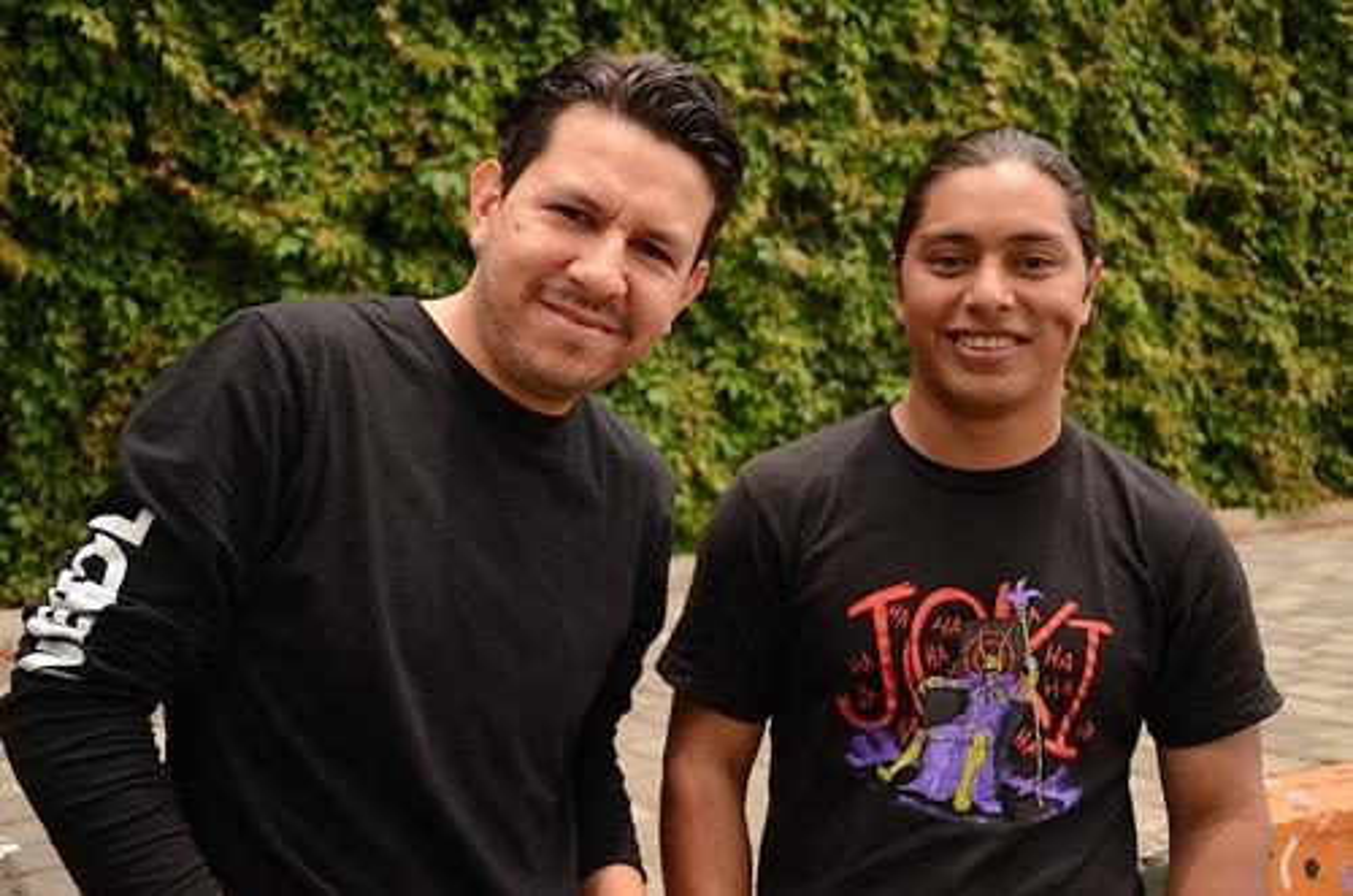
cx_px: 676
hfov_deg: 49.6
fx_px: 1462
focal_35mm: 39
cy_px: 448
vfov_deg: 34.1
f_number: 4
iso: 100
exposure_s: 1/250
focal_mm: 26
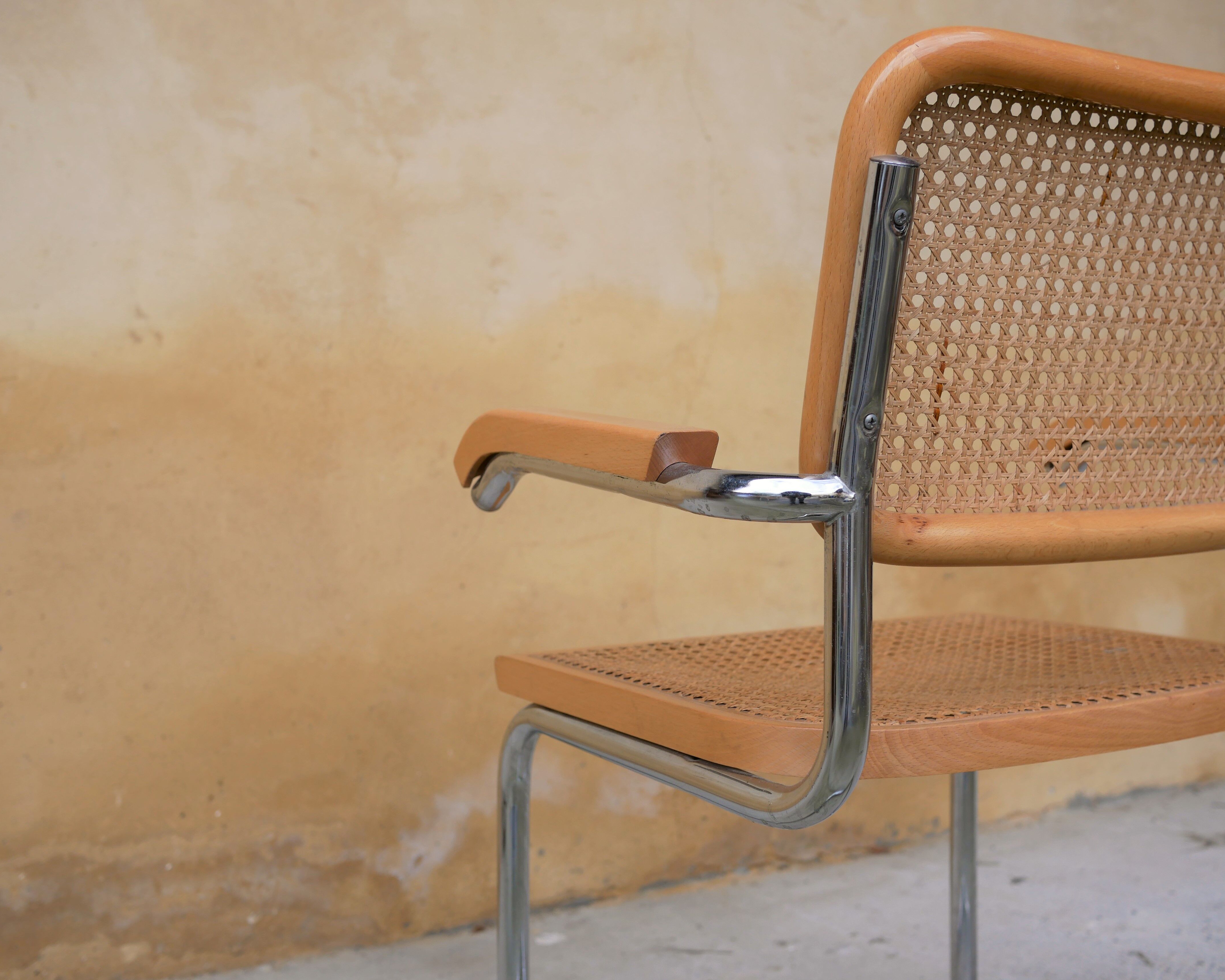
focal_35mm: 42
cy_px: 490
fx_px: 1523
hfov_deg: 43.8
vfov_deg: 35.7
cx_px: 651
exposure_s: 1/400
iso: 200
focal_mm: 20
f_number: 3.2
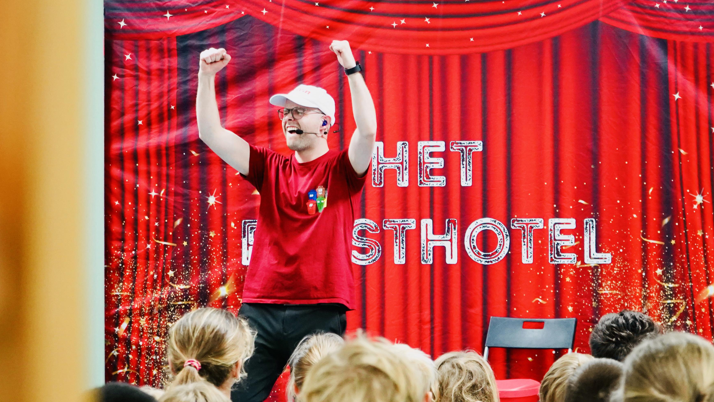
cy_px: 203
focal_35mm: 81
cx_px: 378
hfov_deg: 26.2
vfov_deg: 14.9
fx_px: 1534
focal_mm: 64
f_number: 5.6
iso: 3200
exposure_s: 1/80
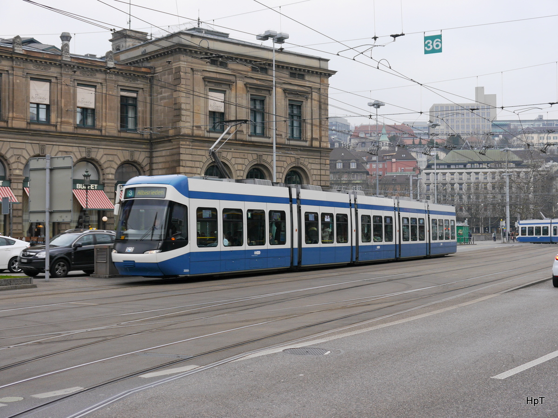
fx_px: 903
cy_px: 209
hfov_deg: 34.3
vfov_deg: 26.1
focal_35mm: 56
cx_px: 279
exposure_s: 1/160
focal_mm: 28
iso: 160
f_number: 6.3
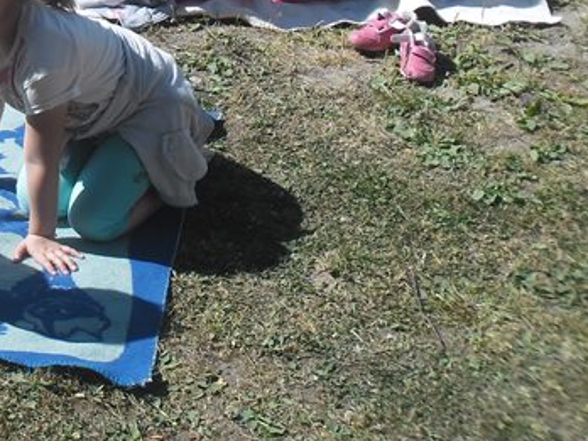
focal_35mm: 85
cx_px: -54
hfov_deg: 21.8
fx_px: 1444
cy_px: -54
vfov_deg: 16.8
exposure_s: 1/534
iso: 80
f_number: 4
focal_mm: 6.6
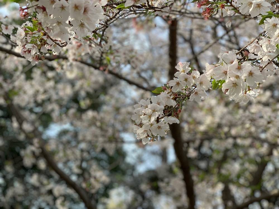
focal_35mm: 52
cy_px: 104
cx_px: 140
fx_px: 419
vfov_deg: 28.0
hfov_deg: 36.8
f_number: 2.4
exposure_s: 1/276
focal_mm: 6
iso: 16
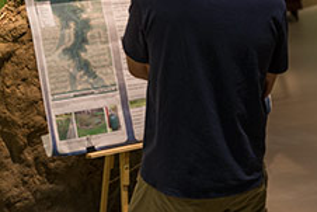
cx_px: 93
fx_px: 996
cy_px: 25
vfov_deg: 12.1
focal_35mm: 113
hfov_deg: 18.0
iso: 1250
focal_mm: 44
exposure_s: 1/125
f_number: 4
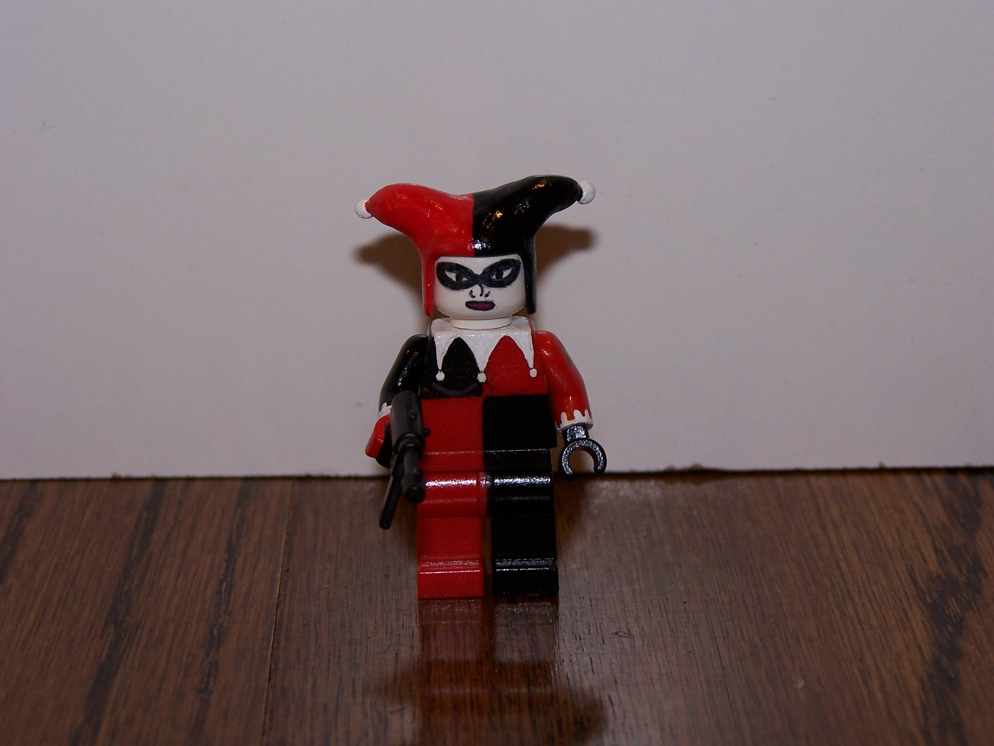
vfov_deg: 15.7
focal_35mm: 94
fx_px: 2699
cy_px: 373
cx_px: 497
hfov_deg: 20.9
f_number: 3.2
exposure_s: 1/80
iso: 80
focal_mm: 15.6
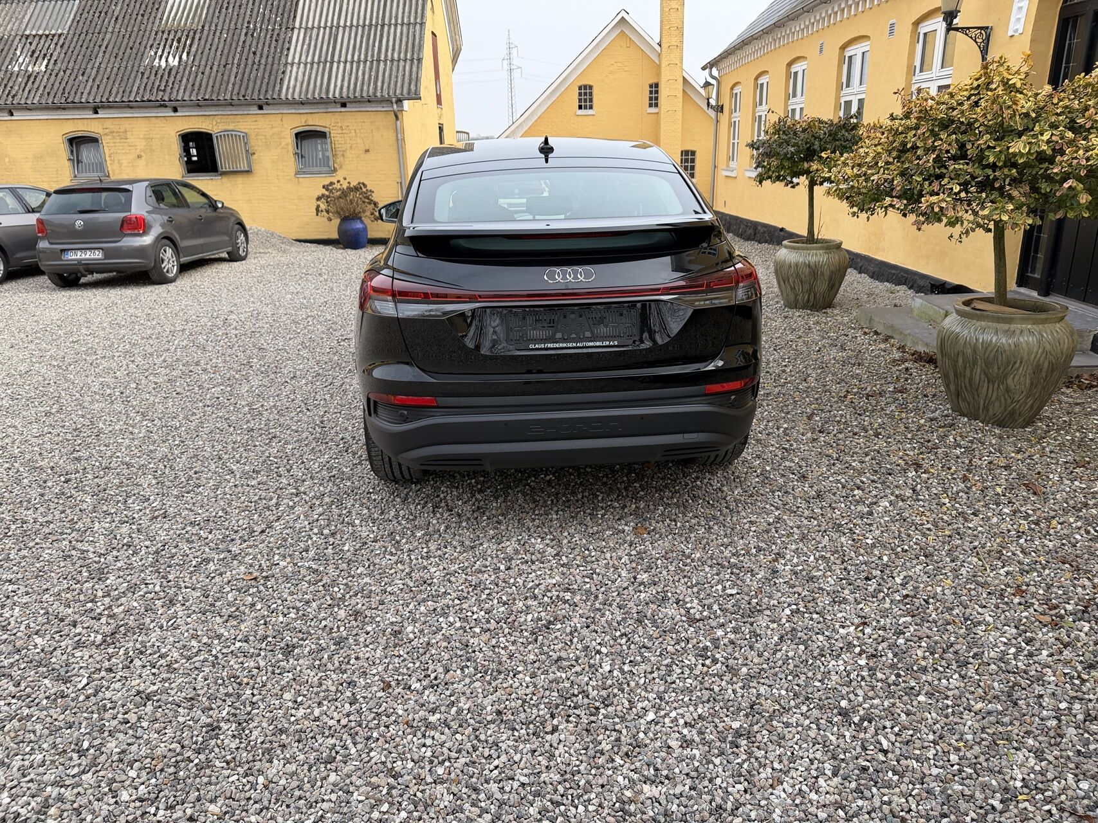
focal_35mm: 24
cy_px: 412
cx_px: 549
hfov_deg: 71.6
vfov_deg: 56.8
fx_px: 761
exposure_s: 1/1139
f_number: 1.78
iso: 100
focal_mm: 6.76
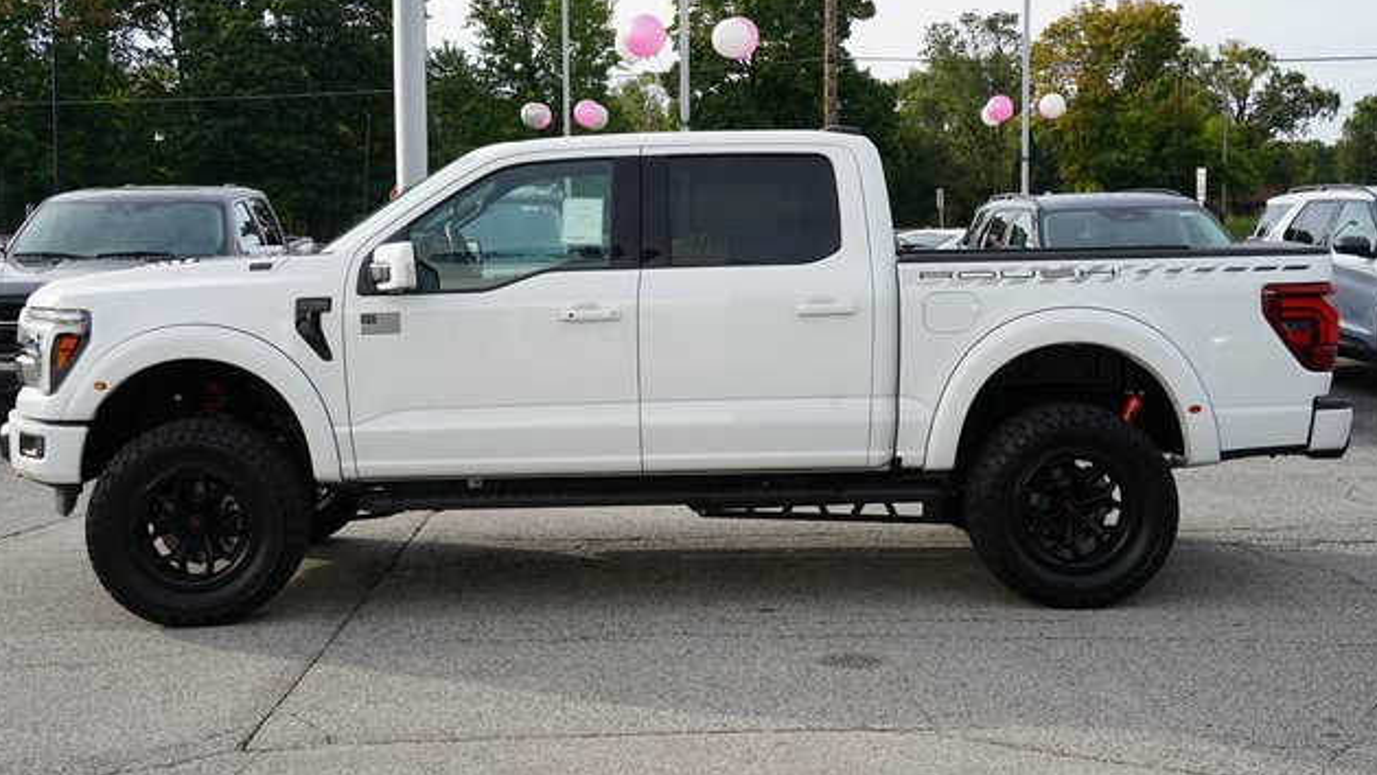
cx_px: 690
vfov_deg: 24.9
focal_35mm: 48
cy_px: 319
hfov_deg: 42.9
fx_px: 1753
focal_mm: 45
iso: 100
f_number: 11
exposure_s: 1/80
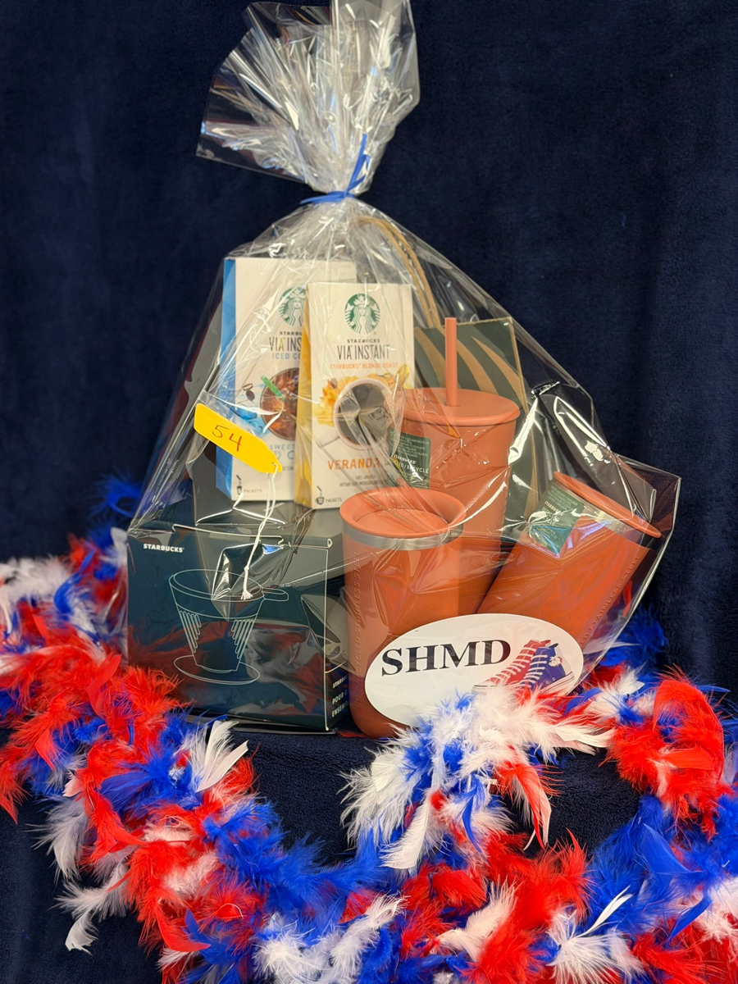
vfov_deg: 39.7
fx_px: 1364
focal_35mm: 48
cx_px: 369
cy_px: 492
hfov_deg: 30.3
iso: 320
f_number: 1.78
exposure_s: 1/40
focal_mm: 6.76
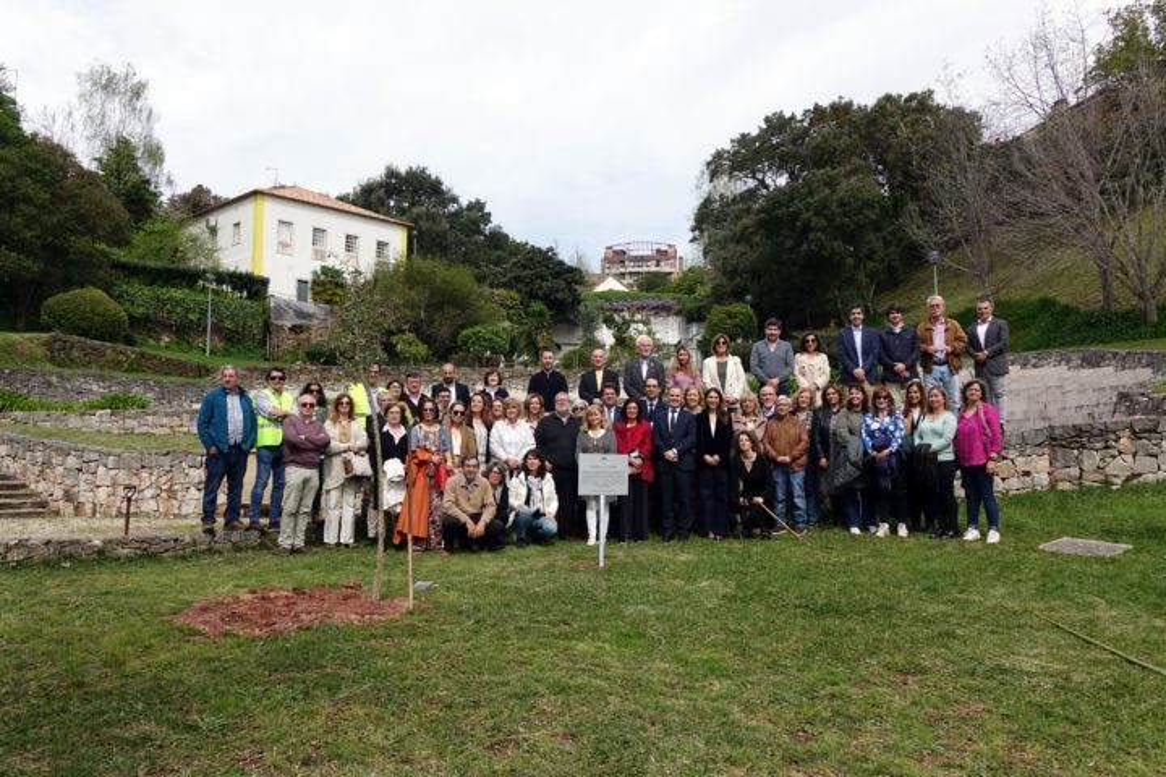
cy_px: 388
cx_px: 583
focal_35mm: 29
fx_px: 939
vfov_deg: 45.0
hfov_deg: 63.7
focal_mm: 10.7
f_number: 4
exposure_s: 1/640
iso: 100
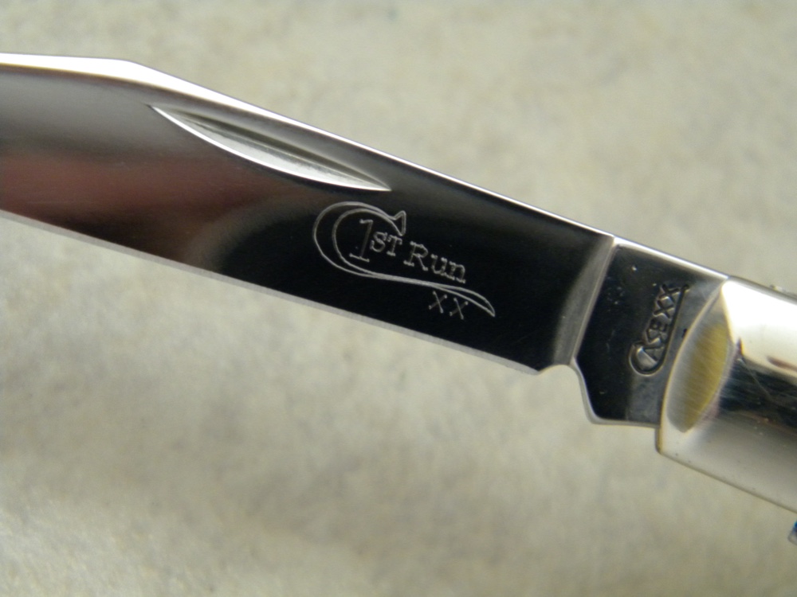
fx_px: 4213
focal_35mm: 183
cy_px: 298
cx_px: 398
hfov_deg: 10.8
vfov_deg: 8.1
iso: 400
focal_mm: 33.1
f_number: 5.2
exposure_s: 1/25.1
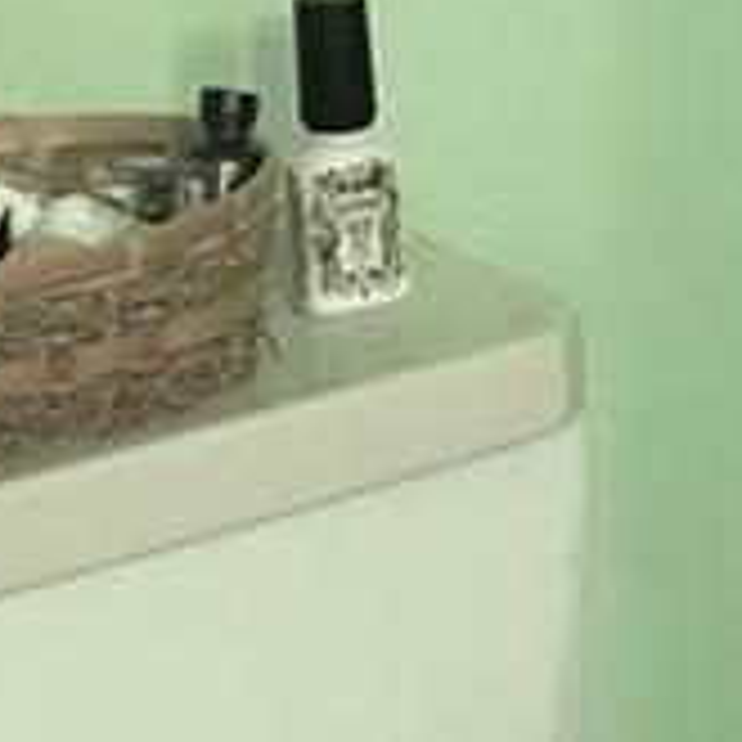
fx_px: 3856
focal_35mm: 159
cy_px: 985
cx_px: 580
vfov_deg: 10.7
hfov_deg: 11.0
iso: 250
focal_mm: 4.15
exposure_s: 1/15
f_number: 2.2
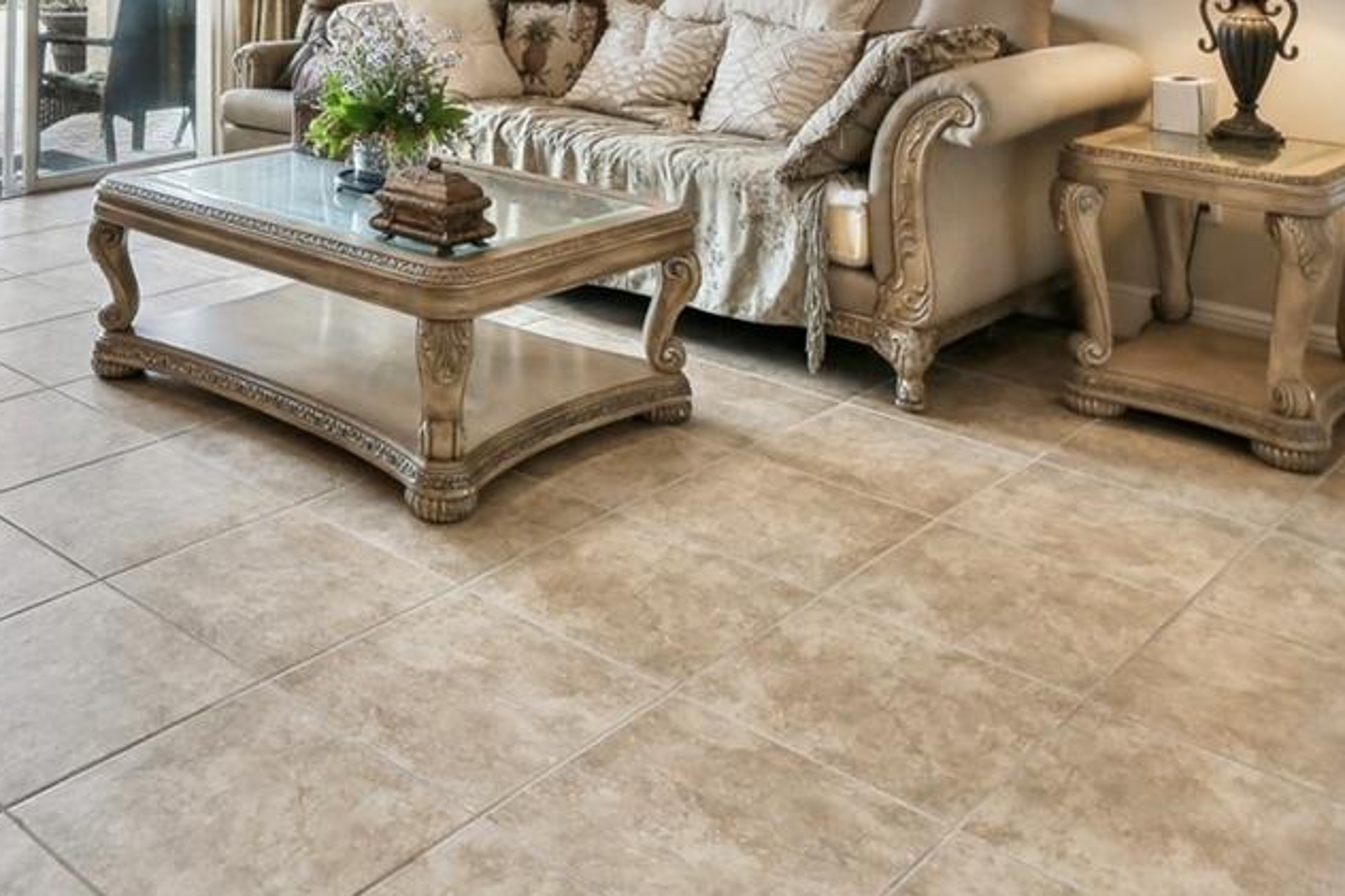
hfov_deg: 49.4
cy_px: -96
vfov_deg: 31.1
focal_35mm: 38
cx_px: 396
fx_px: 1419
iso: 100
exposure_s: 1/13
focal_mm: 10
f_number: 7.1
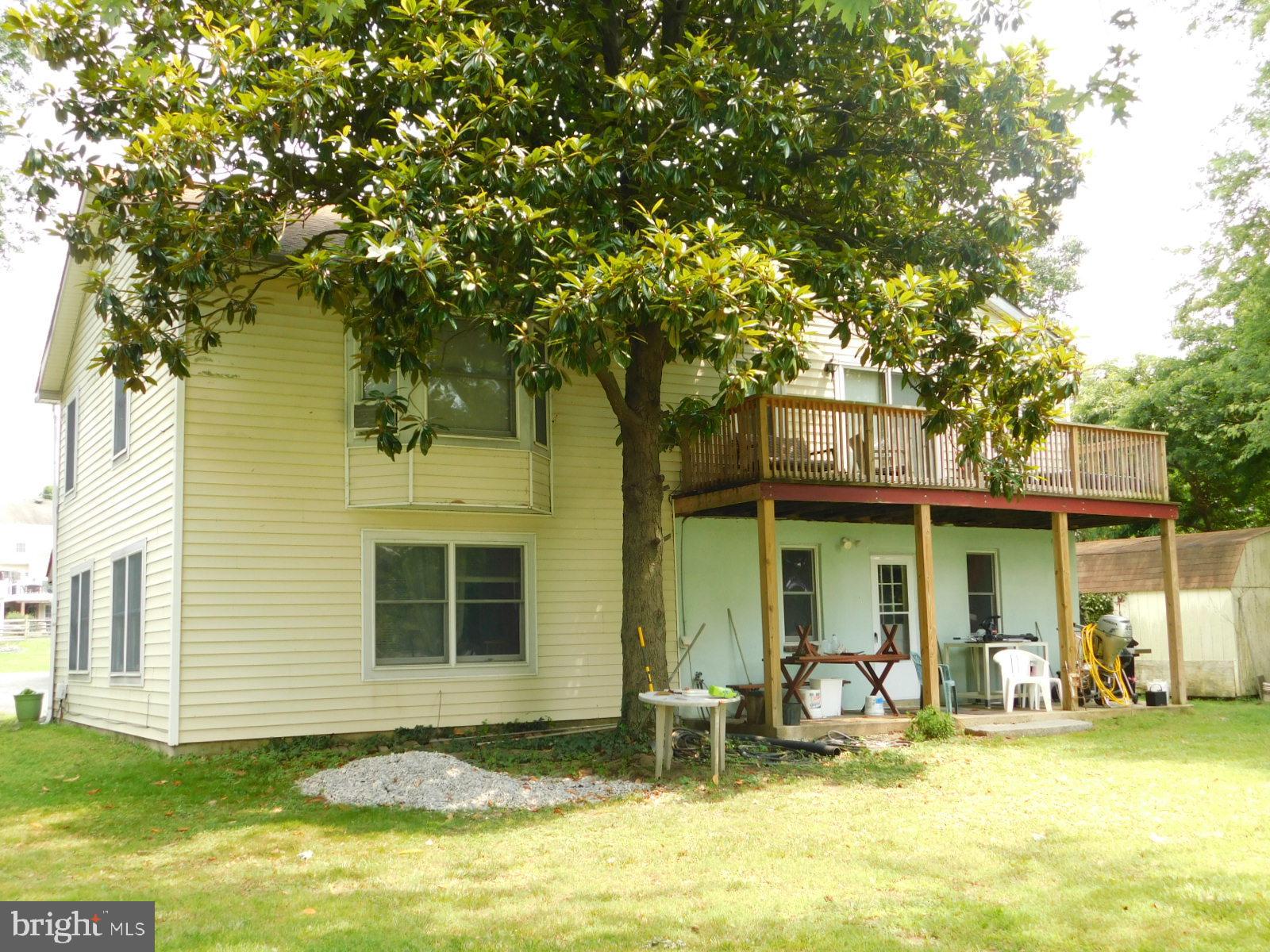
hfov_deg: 51.4
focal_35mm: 36
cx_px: 635
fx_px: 1321
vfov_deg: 39.7
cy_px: 476
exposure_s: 1/100
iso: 125
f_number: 3.5
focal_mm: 6.3
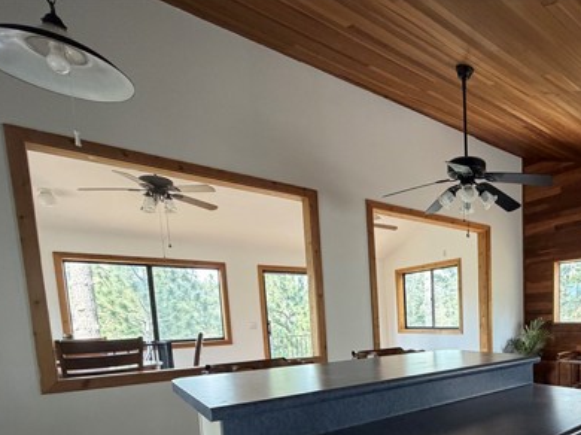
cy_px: 353
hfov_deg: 67.6
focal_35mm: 23
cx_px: 457
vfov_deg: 54.5
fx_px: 386
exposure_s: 1/121
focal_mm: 2.22
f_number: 2.2
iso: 320
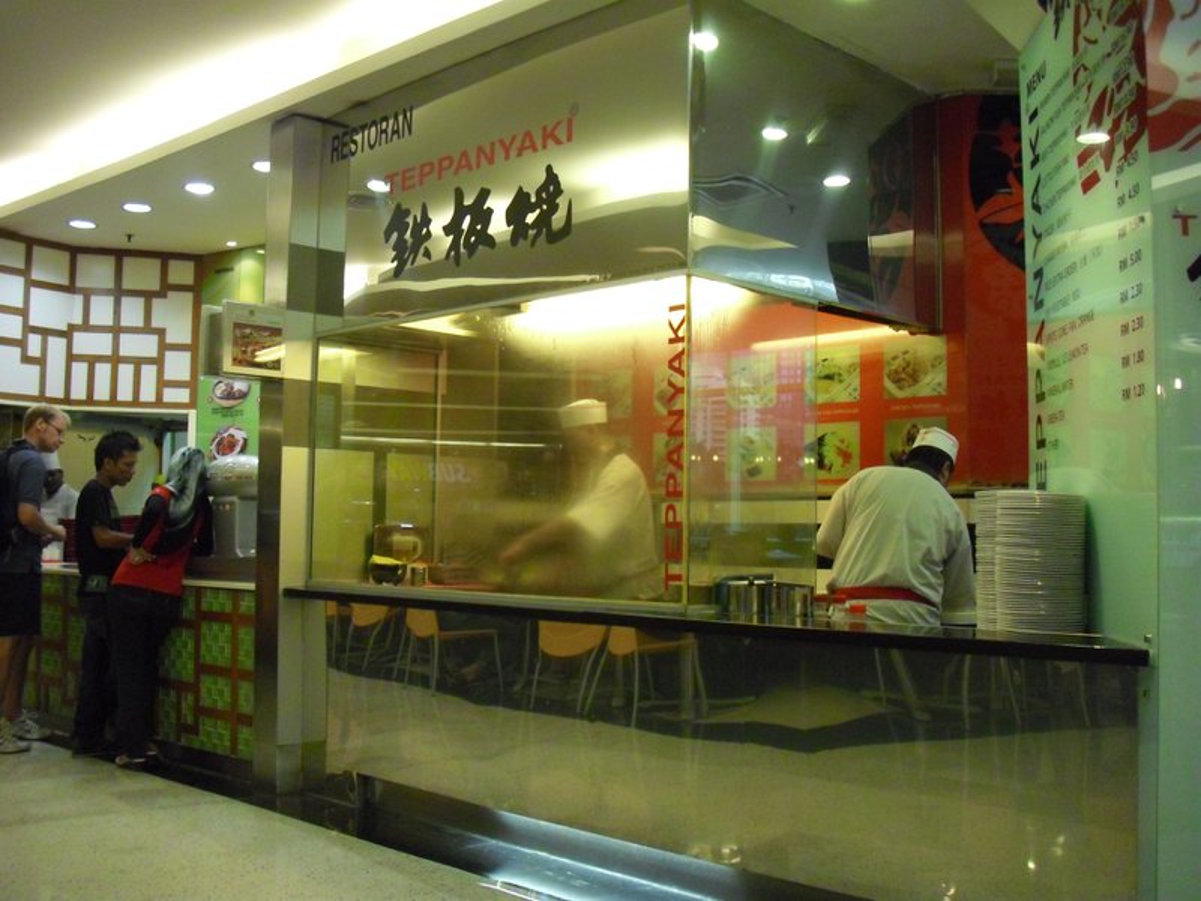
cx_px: 600
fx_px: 1318
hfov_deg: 49.0
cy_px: 450
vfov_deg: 37.7
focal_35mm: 38
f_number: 2.8
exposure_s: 1/60
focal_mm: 6.2
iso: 400
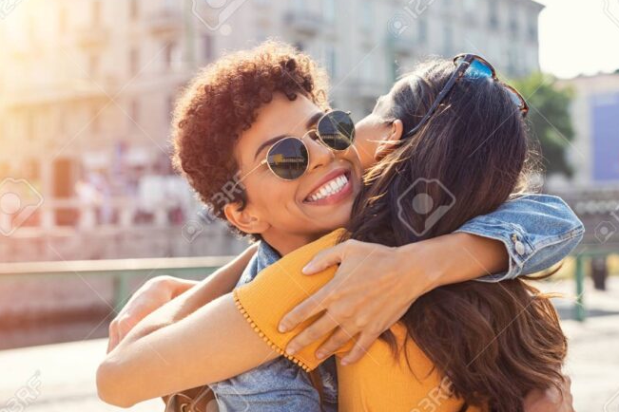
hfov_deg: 33.9
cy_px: 184
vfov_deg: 23.0
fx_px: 1014
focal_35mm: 59
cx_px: 319
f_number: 3.5
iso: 64
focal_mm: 50
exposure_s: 1/250
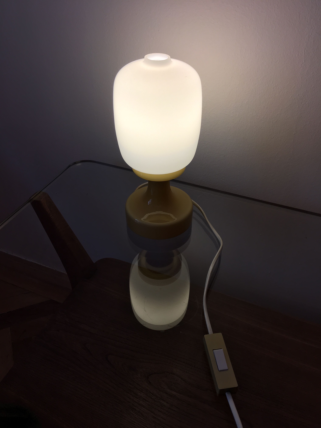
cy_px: 214
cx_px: 160
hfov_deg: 48.2
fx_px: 359
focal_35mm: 29
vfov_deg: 61.7
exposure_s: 1/50
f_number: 2.2
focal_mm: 4.15
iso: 32
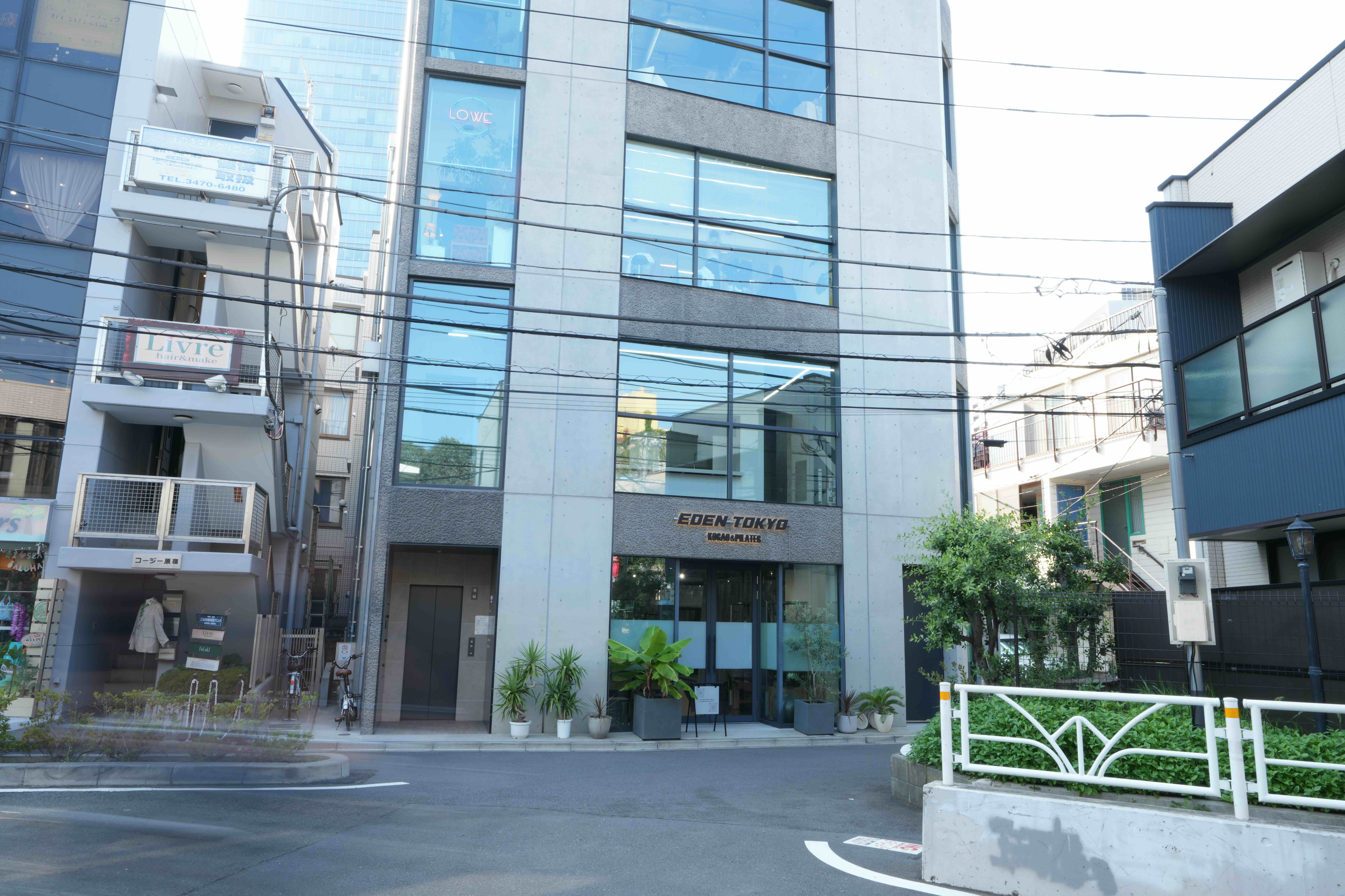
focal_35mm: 24
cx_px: 672
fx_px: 897
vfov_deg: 53.1
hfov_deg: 73.7
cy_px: 448
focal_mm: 24
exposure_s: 1/3
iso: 100
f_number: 22
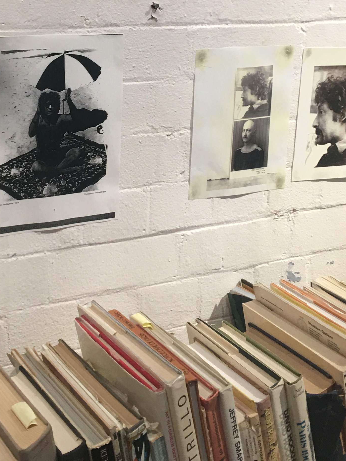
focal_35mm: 63
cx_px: 106
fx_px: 840
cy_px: 119
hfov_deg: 23.1
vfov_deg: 30.2
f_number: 2.2
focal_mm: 4.15
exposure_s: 1/17
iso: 40
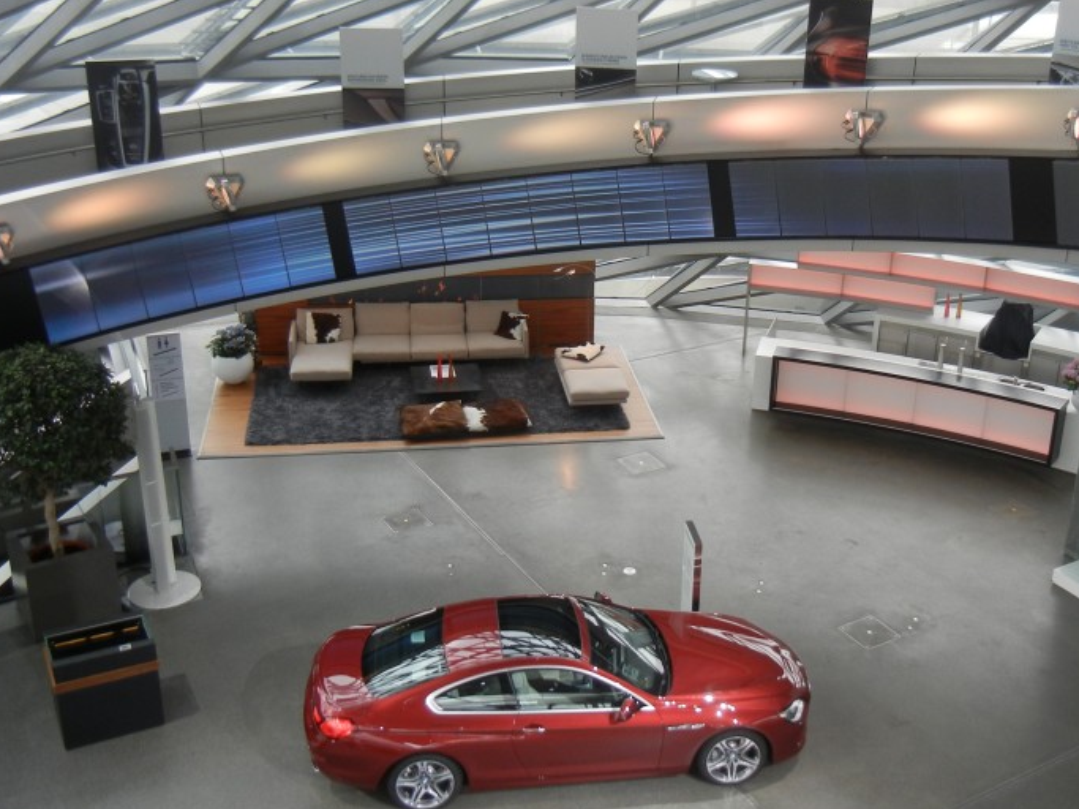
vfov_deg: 32.2
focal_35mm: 45
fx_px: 1402
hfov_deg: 41.8
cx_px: 664
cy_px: 373
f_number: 3.5
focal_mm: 5.4
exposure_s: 1/58.2
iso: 160
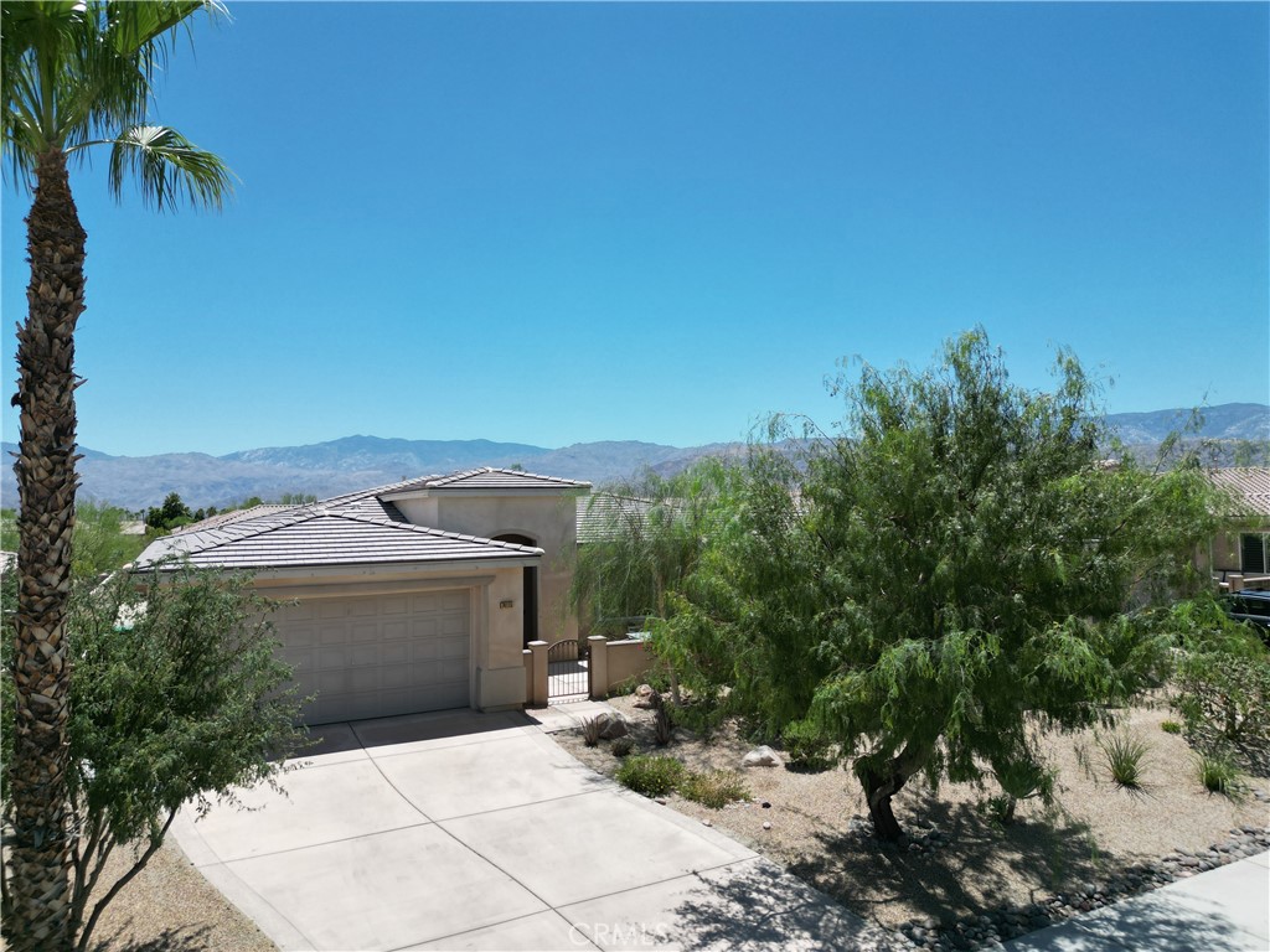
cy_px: 476
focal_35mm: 24
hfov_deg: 71.6
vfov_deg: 56.8
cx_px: 635
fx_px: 881
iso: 150
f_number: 1.7
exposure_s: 1/4000
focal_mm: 6.72
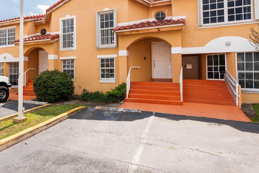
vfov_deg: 53.2
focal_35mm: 24
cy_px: 67
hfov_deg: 72.5
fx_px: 171
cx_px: 89
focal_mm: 11
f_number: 5
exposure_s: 1/1000
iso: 250
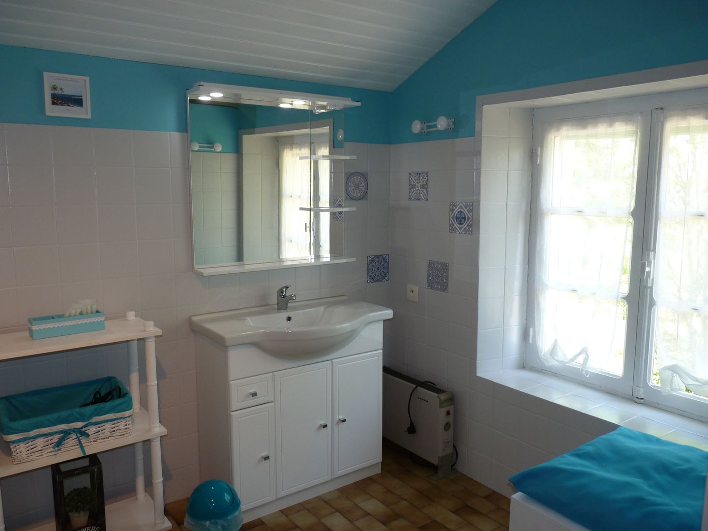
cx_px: 354
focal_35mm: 27
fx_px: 552
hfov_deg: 65.3
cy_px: 266
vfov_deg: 51.4
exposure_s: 1/50
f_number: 2.8
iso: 100
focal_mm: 4.8
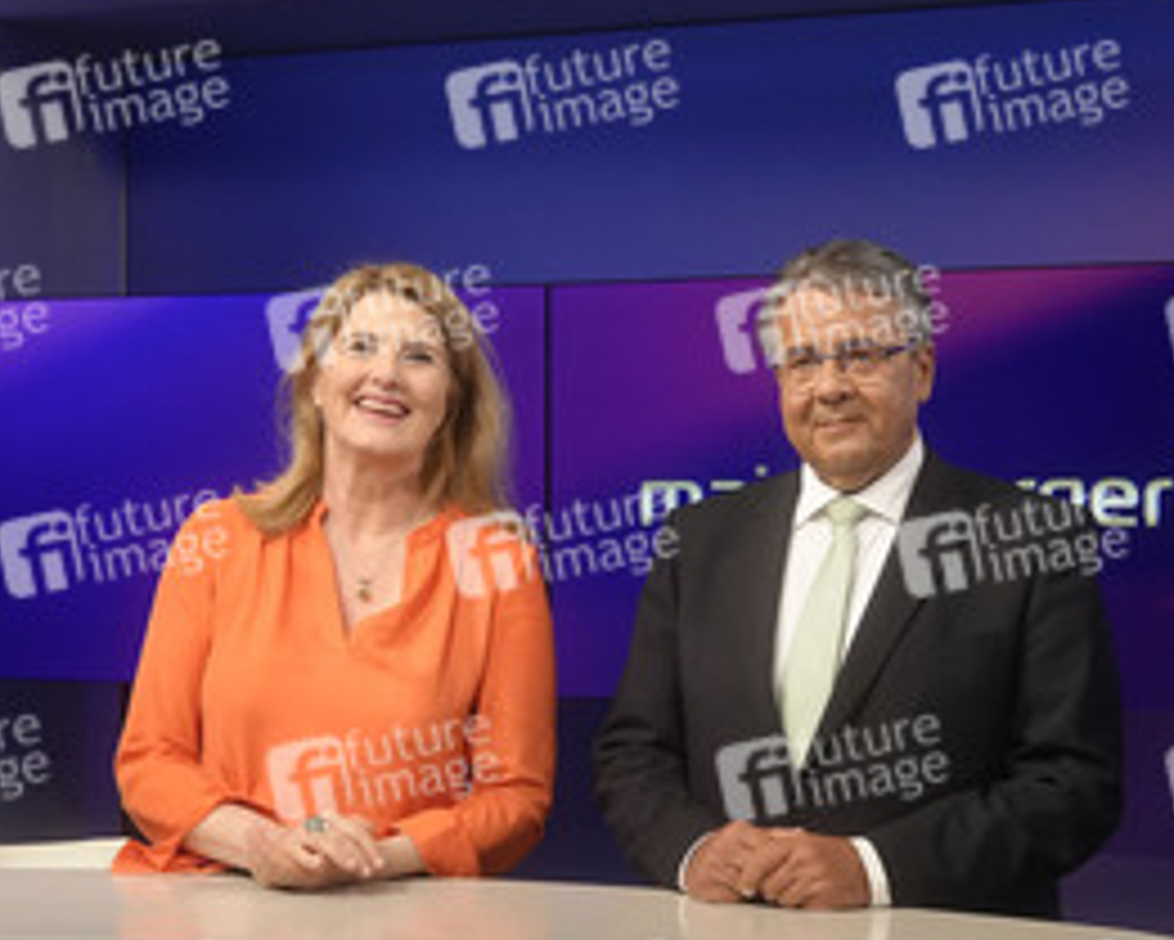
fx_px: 2537
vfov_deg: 21.0
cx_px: 443
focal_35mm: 73
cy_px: 432
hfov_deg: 26.0
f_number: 4
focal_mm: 30
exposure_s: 1/160
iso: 1600
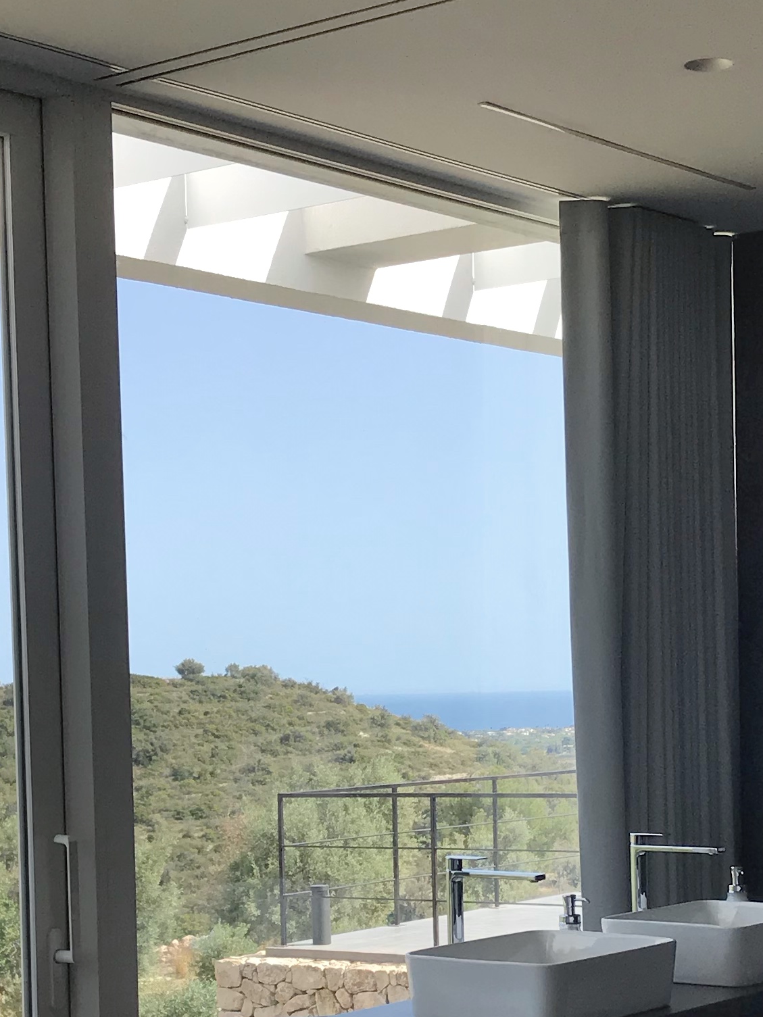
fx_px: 2204
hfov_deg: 19.6
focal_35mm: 75
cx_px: 454
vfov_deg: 25.6
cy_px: 786
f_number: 1.8
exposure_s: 1/921
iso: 20
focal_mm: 3.99
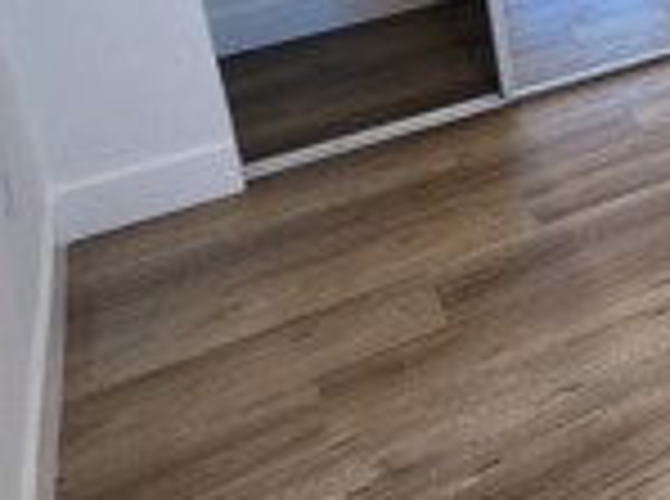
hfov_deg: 22.9
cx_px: 1147
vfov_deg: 22.7
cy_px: -180
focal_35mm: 56
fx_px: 1081
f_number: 2.2
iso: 100
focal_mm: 2.2
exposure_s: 1/120
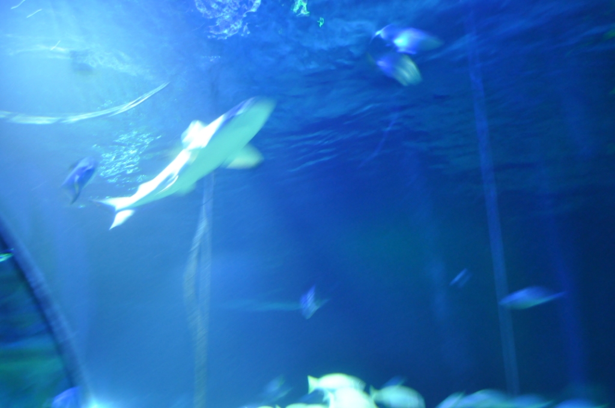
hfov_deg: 62.0
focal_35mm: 30
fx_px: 512
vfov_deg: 43.5
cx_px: 308
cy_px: 204
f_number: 3.8
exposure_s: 1/4
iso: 1600
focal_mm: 20
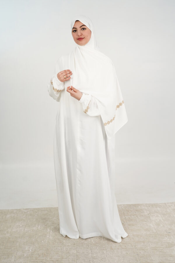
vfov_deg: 45.4
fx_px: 314
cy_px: 132
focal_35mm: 43
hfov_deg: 31.2
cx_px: 88
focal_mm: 43
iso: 250
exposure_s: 1/125
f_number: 4.5
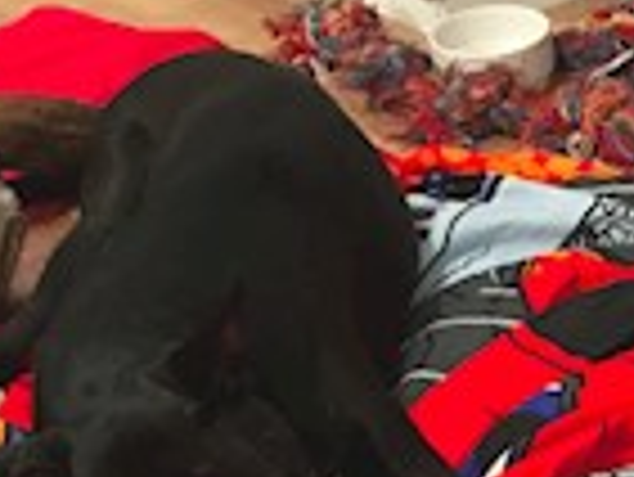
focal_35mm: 99
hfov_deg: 19.0
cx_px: 697
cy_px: 736
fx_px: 1815
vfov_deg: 13.9
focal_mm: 3.99
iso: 100
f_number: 1.8
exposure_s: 1/5
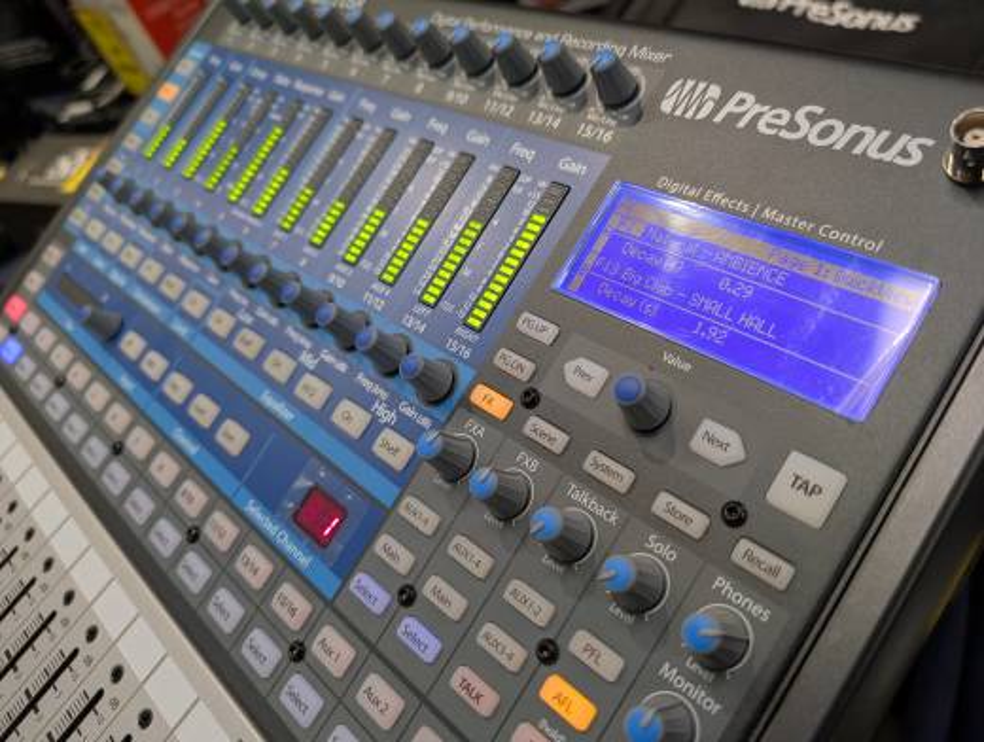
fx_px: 683
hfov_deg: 71.5
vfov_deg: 57.0
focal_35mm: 24
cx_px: 492
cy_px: 371
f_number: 1.68
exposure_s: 1/120
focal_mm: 6.9
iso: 197
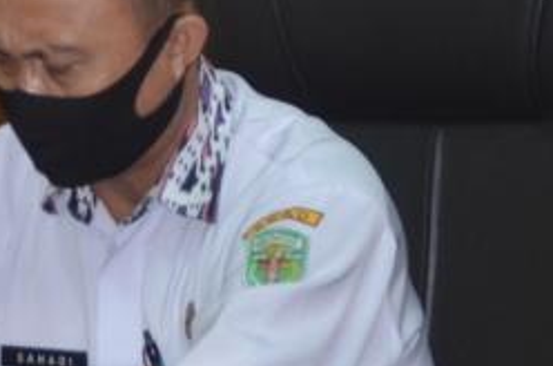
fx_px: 6451
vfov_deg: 3.2
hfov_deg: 4.9
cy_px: 60
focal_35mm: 421
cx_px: 667
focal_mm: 68
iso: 800
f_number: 5.3
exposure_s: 1/60
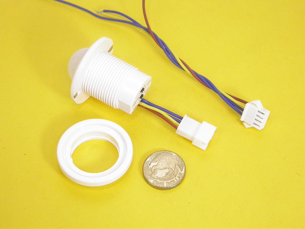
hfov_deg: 23.6
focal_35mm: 83
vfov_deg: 17.8
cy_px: 114
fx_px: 731
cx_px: 152
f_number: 3.6
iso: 100
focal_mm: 17.3
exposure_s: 1/51.4
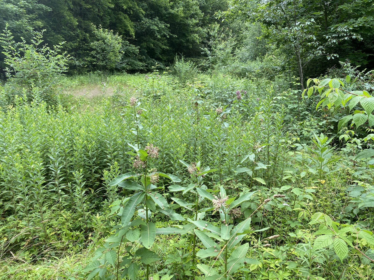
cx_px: 187
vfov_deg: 53.1
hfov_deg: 67.3
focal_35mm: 26
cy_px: 140
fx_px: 281
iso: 32
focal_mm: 4.25
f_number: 1.8
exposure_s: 1/439
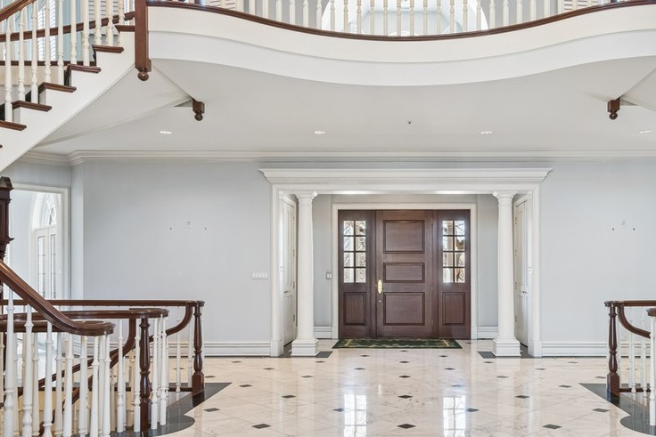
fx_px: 601
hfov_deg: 56.3
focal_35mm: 33
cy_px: 271
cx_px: 424
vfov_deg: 39.7
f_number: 9.5
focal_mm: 15
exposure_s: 1/15
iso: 200
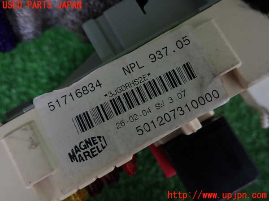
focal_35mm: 25
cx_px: 134
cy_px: 100
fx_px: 194
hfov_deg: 69.4
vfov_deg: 54.9
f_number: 2
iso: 100
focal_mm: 4.5
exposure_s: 1/100
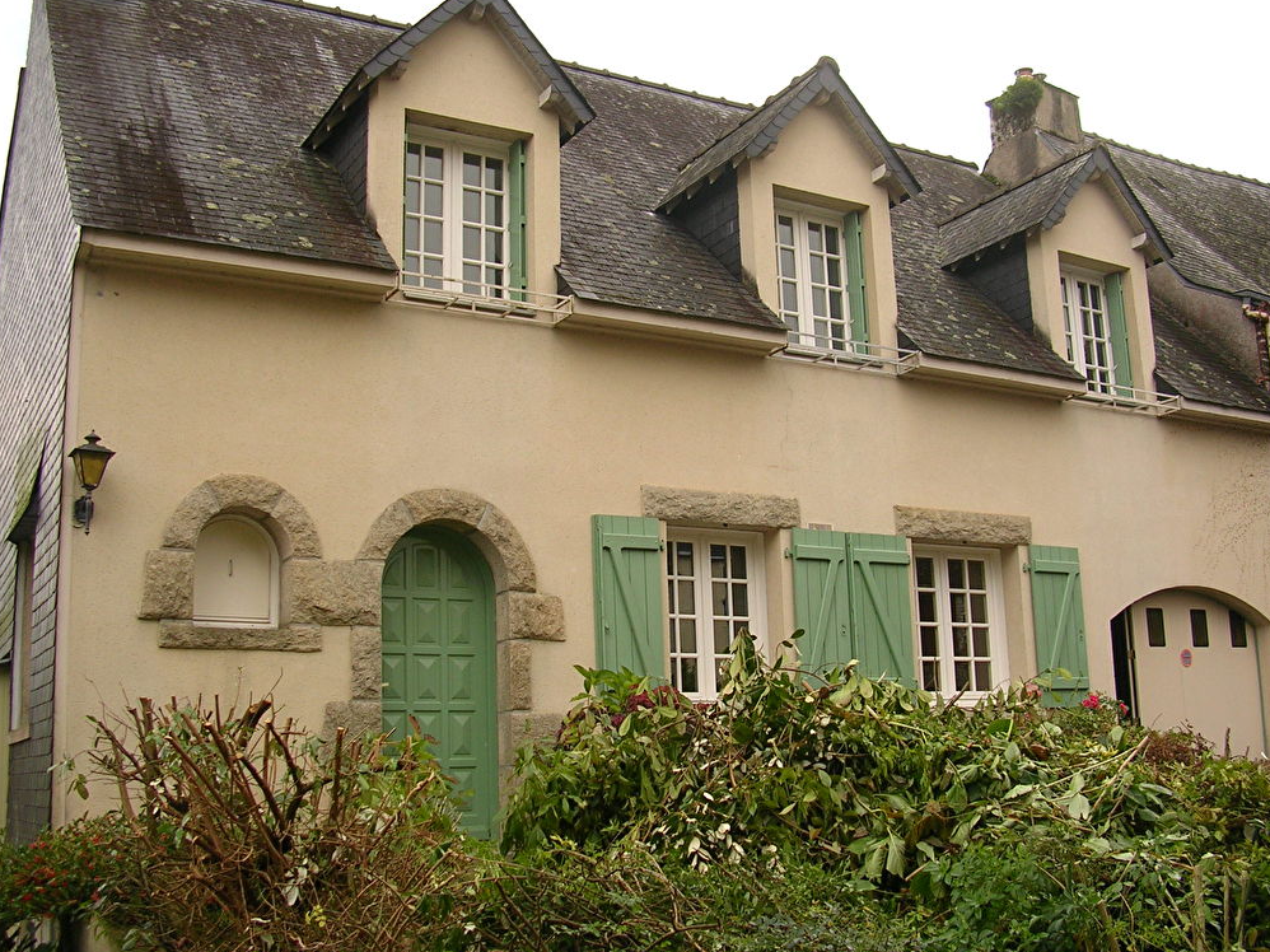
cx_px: 645
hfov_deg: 47.9
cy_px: 482
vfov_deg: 36.8
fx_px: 1430
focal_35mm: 39
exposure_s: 1/267
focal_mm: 5.8
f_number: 2.8
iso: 50
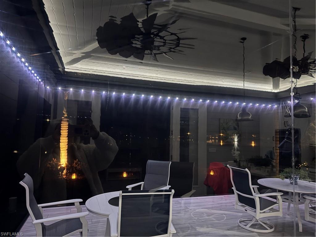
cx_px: 158
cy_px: 118
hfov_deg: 71.6
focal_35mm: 24
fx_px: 219
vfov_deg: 56.8
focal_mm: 6.76
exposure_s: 1/12
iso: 1000
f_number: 1.78
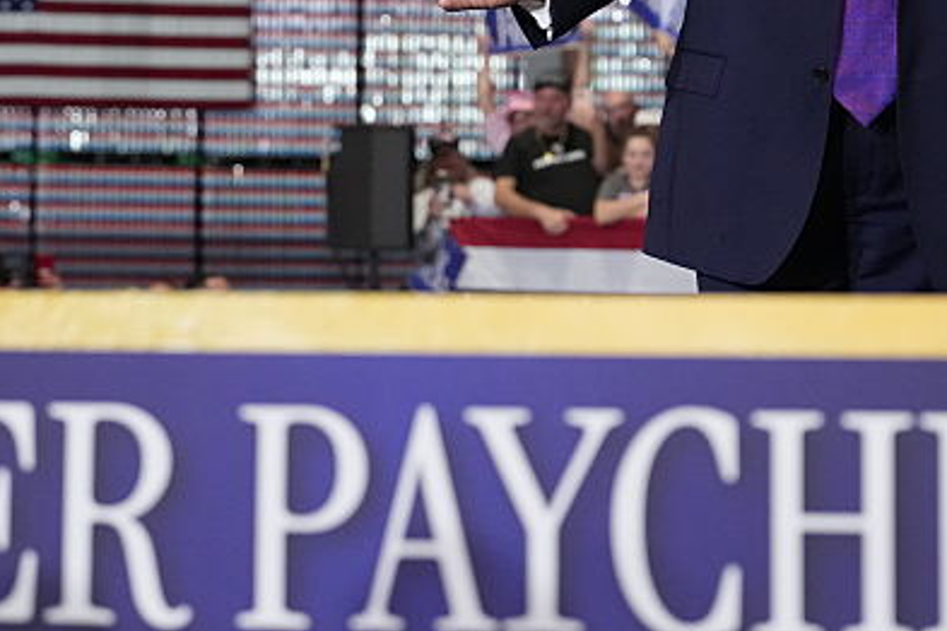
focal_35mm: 120
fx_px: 3156
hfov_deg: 17.0
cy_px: 107
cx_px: 612
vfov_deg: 11.4
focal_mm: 46
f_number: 2.8
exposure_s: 1/1250
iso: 4000
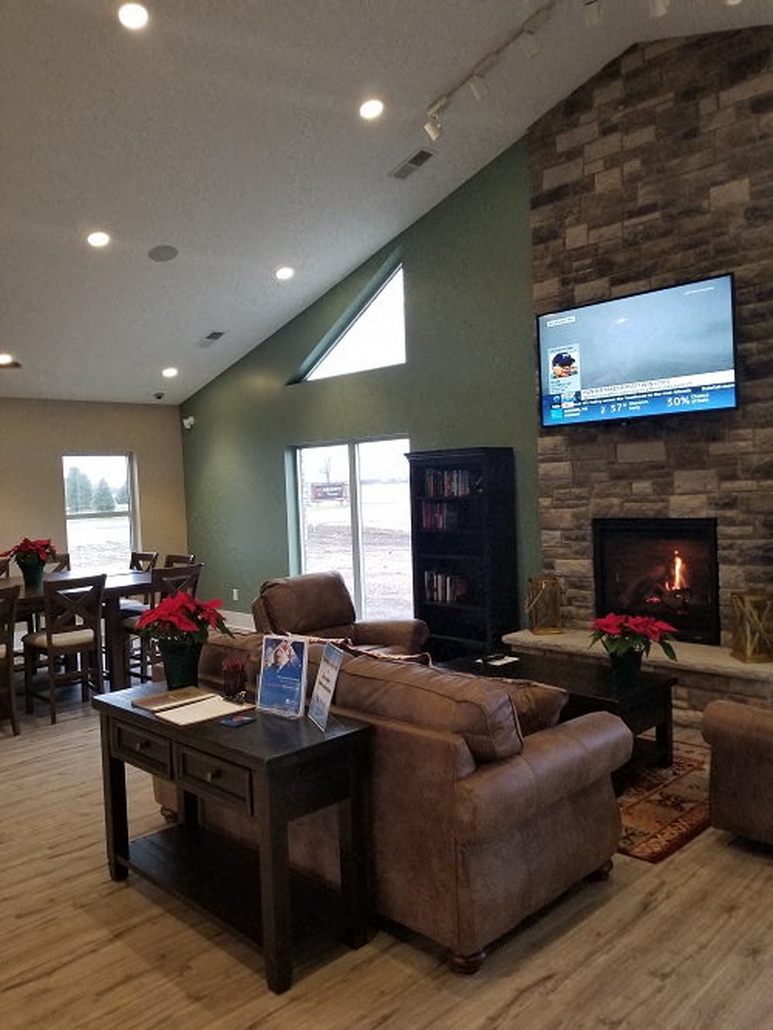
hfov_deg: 53.1
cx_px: 386
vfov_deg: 67.3
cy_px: 515
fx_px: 774
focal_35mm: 26
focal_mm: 4.3
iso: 160
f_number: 1.7
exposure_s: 1/40
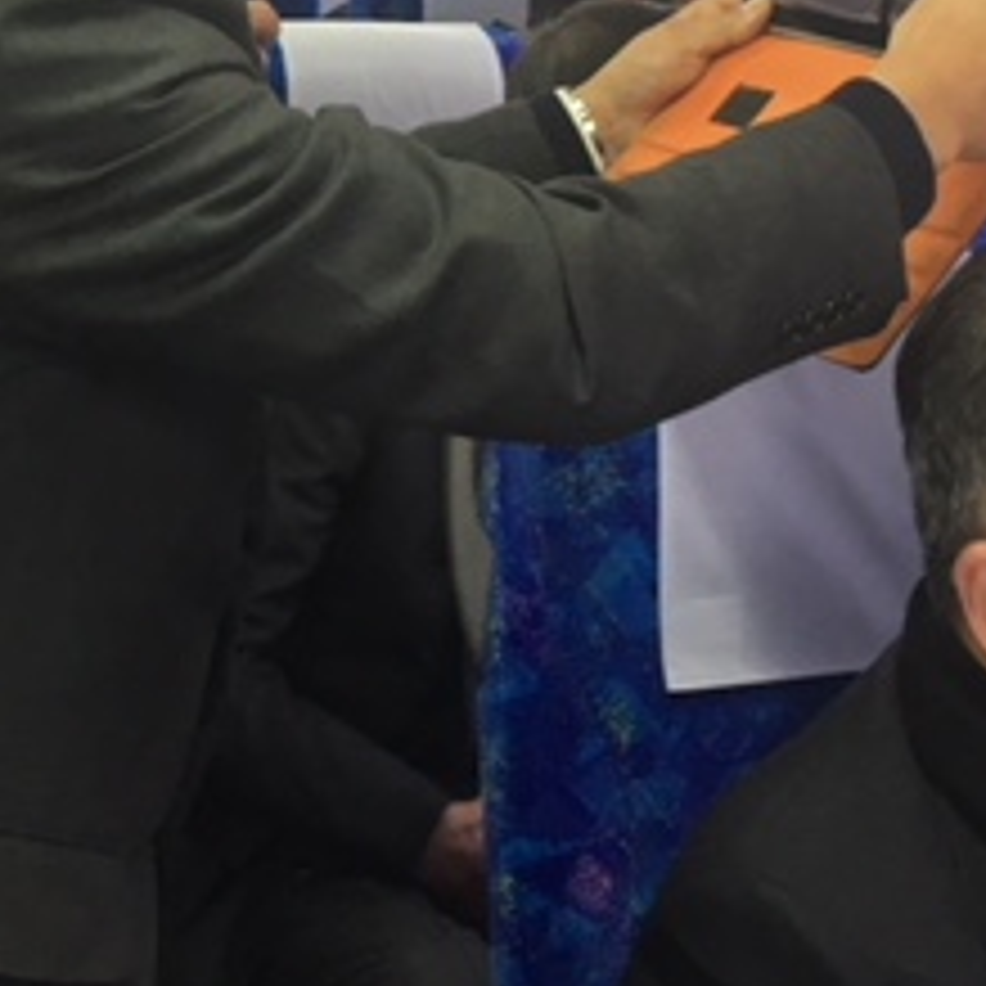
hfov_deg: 22.9
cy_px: 185
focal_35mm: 75
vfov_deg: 22.7
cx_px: 284
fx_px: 2417
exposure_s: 1/30
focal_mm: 4.15
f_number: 2.2
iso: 64
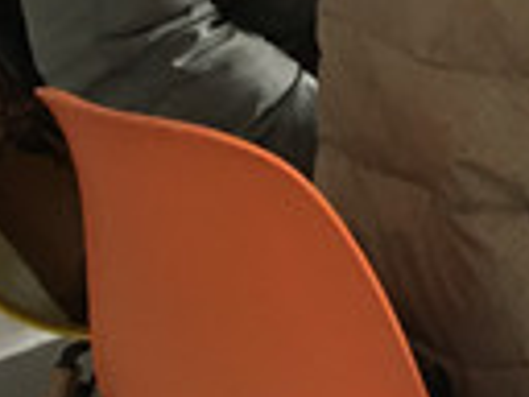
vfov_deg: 8.8
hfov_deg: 10.5
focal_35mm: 158
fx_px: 2415
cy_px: -420
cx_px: 1331
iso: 32
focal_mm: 4.15
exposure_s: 1/33
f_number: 2.2
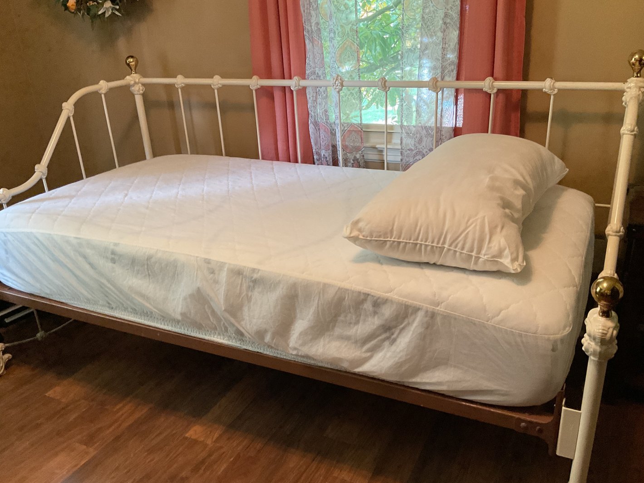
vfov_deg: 45.4
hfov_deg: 58.3
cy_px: 257
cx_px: 336
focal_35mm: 31
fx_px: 577
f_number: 1.8
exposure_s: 1/60
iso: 200
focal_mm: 3
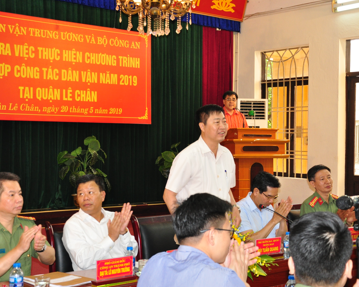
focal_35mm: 61
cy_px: 136
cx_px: 193
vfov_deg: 25.0
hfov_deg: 30.9
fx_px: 648
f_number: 4.2
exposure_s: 1/60
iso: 800
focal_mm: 30
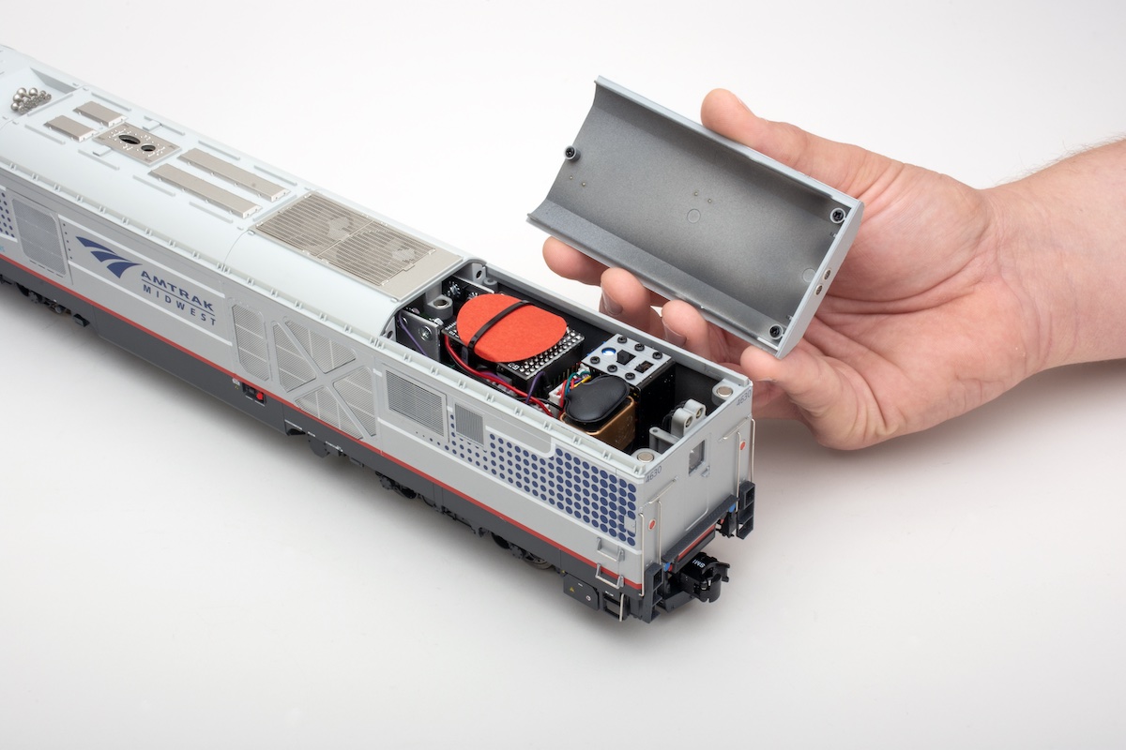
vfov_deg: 21.6
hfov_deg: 31.9
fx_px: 1970
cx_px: 563
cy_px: 375
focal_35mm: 63
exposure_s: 1/160
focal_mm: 42
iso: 100
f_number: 25
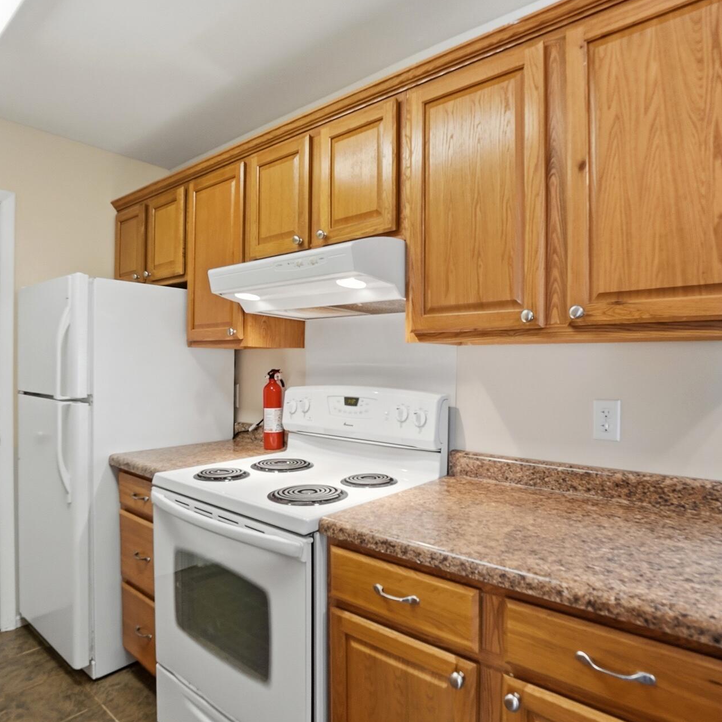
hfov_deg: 74.8
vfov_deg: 74.8
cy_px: 362
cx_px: 383
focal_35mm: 20
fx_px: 472
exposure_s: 1/200
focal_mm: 10
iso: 125
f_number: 5.6
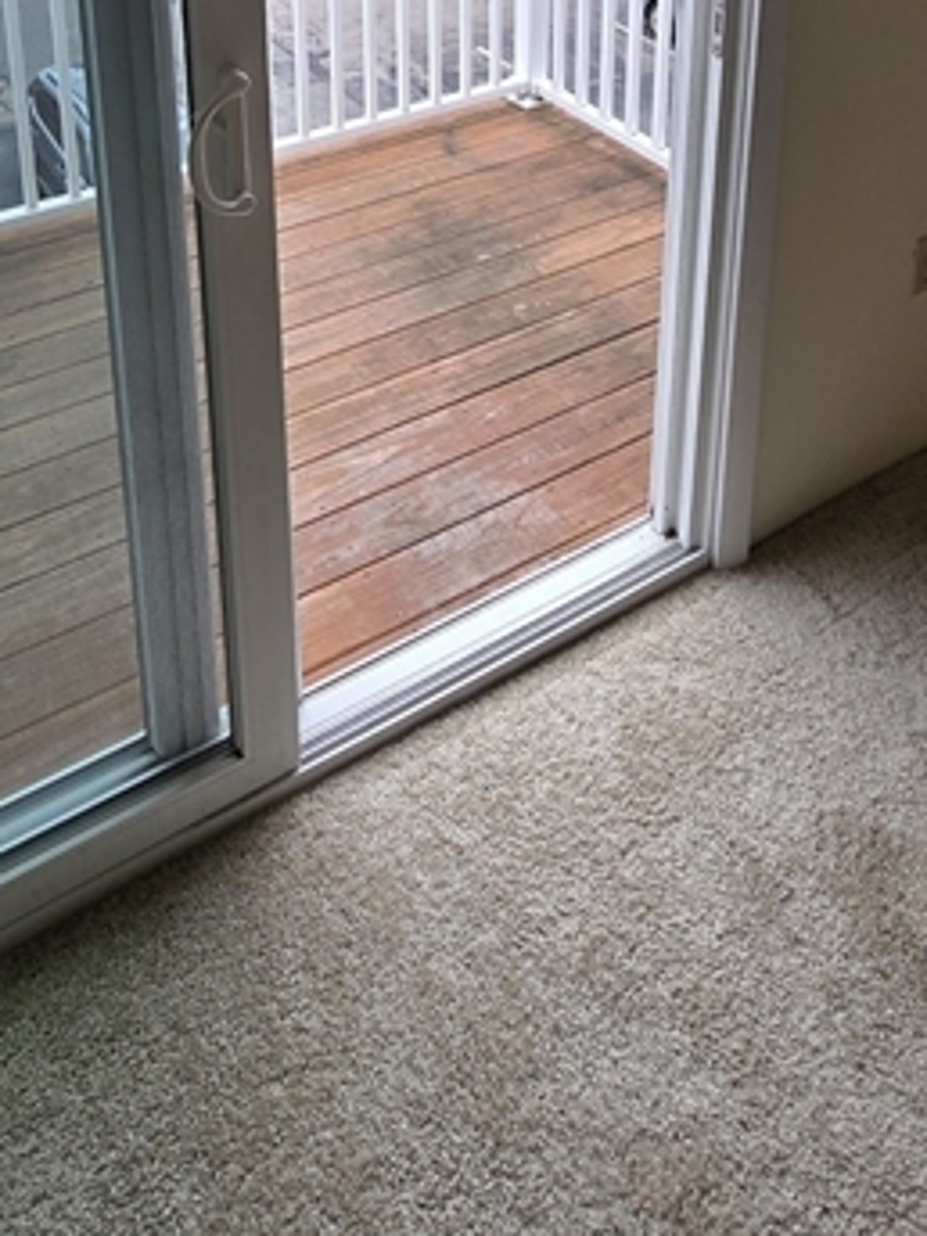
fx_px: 1035
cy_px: -61
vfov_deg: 48.0
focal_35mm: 29
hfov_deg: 47.8
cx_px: 356
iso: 50
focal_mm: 2.2
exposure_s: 1/174
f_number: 2.2
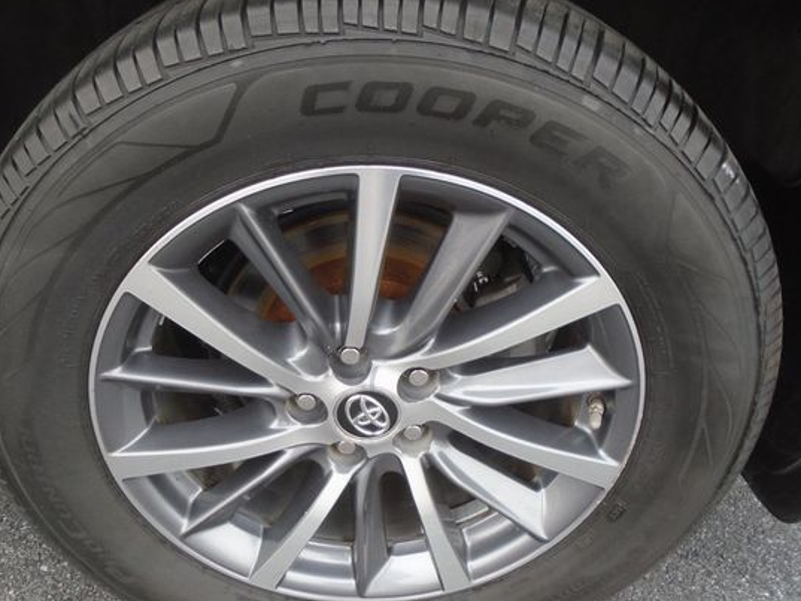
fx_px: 717
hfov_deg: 58.3
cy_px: 321
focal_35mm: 31
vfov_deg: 45.4
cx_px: 367
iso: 100
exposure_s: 1/200
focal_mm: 4.6
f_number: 3.2
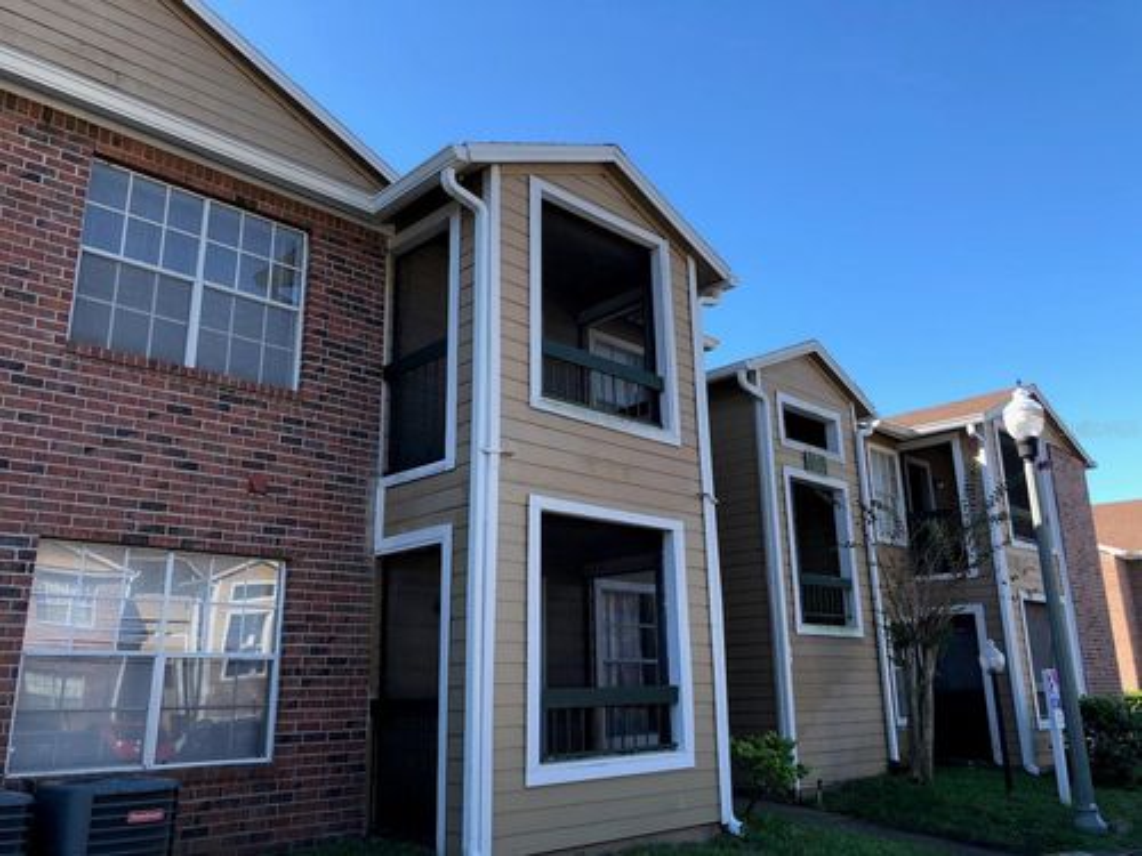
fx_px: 924
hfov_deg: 63.4
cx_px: 571
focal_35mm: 28
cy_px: 428
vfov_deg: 49.7
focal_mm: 4
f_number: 1.8
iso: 20
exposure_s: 1/528
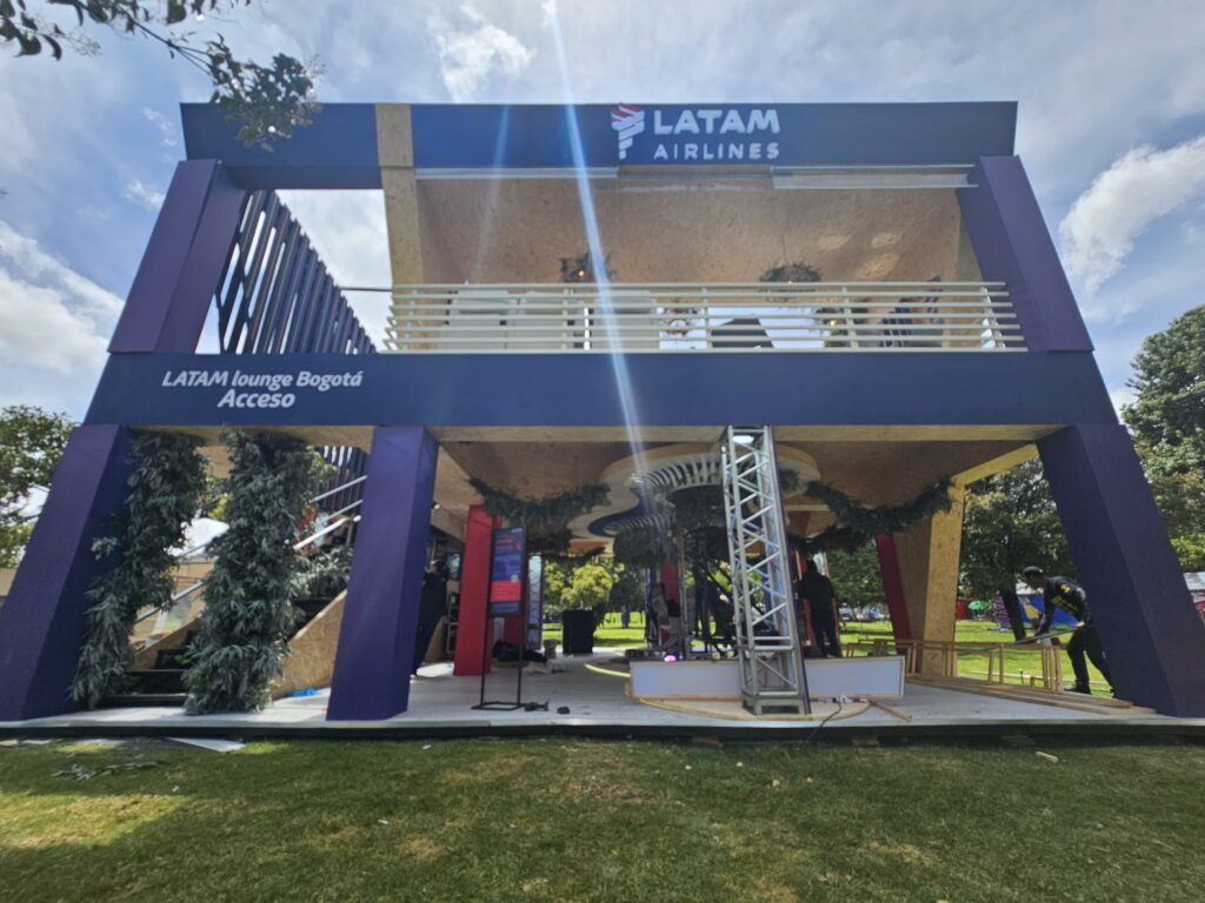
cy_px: 452
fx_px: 453
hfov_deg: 106.2
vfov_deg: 89.9
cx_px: 602
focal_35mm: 13
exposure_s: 1/1686
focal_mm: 2.2
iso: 50
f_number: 2.2
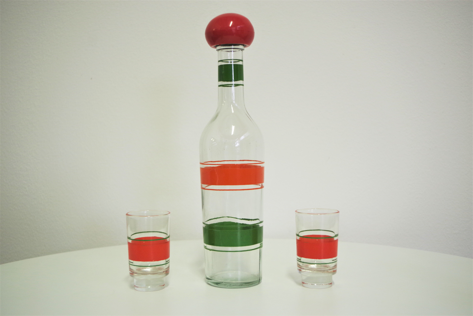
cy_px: 158
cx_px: 236
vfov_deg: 31.9
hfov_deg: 46.4
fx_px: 552
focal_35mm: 42
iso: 400
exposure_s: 1/60
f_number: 4
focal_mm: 28.13
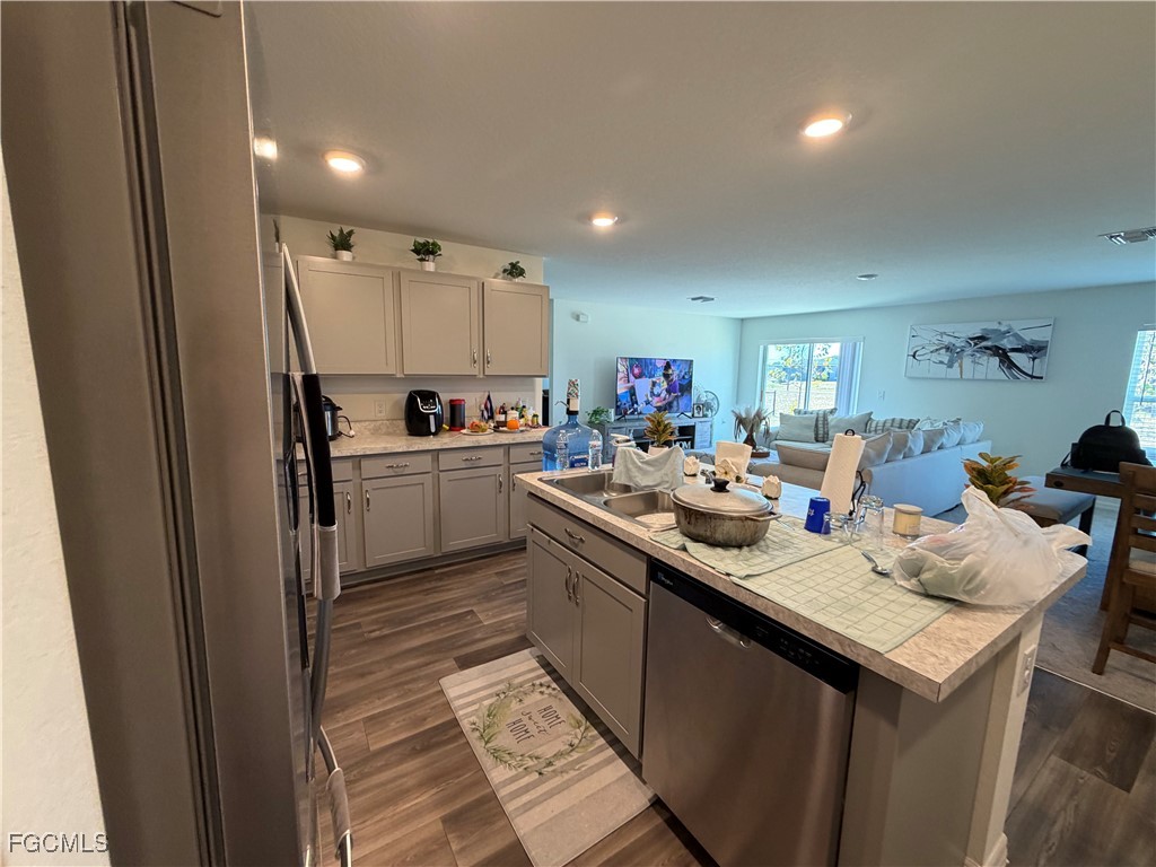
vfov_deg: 85.7
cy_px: 434
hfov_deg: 102.1
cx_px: 578
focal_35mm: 14
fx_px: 468
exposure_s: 1/60
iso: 200
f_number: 2.2
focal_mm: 2.22
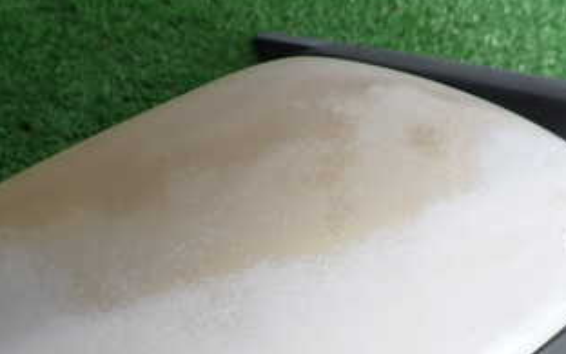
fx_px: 787
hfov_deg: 39.1
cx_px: 192
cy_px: 372
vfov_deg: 24.0
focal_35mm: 51
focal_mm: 4.5
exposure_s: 1/80
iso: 100
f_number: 2.8
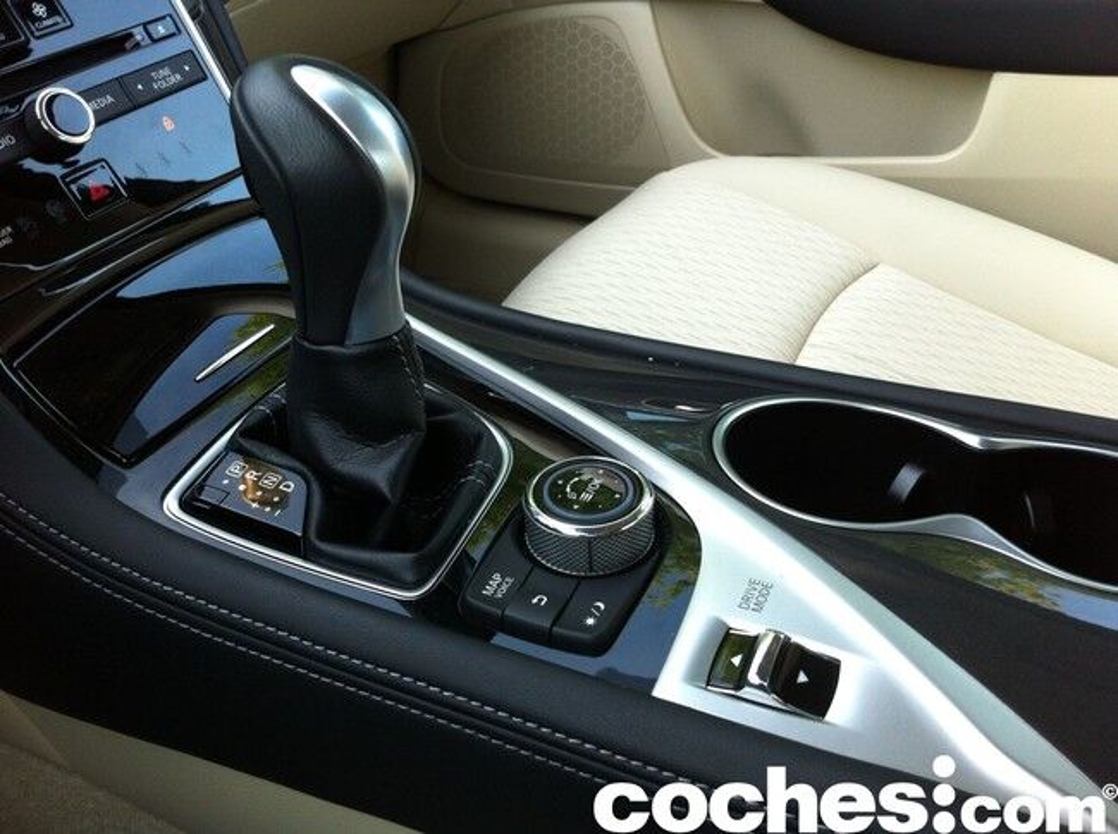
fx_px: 1128
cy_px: 417
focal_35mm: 35
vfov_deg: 40.6
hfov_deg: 52.7
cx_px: 559
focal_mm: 3.85
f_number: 2.8
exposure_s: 1/15
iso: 100
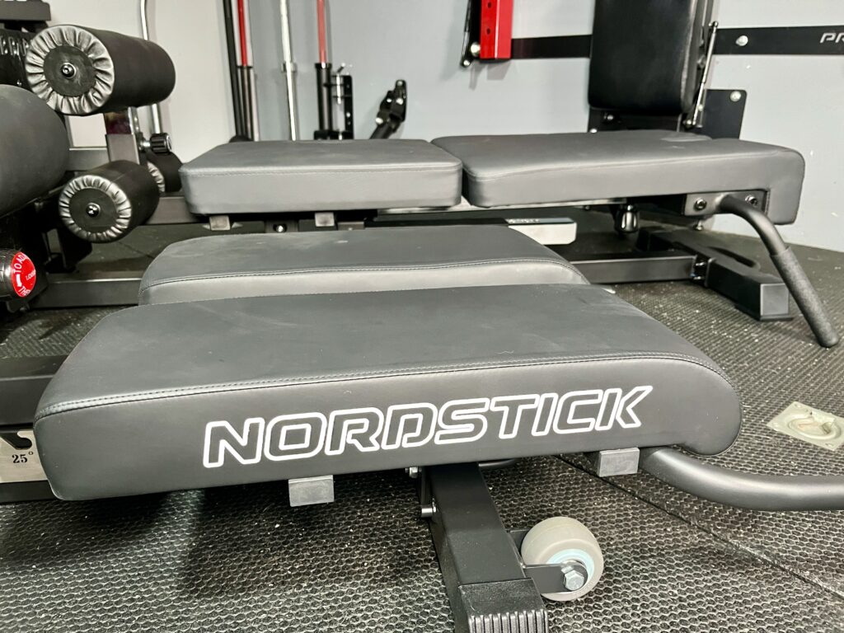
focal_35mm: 26
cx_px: 422
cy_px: 316
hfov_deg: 67.3
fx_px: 634
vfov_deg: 53.1
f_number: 1.6
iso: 500
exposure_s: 1/45
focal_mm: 5.1
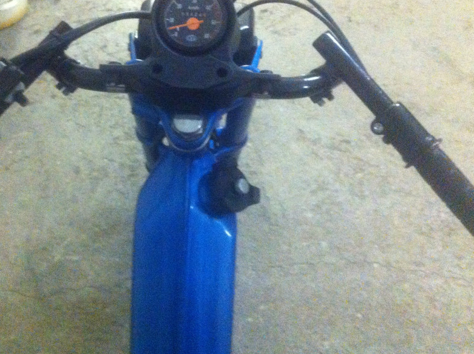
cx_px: 182
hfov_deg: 39.5
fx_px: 656
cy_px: 140
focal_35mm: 48
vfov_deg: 30.1
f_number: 2.8
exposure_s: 1/15
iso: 1000
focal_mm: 3.85
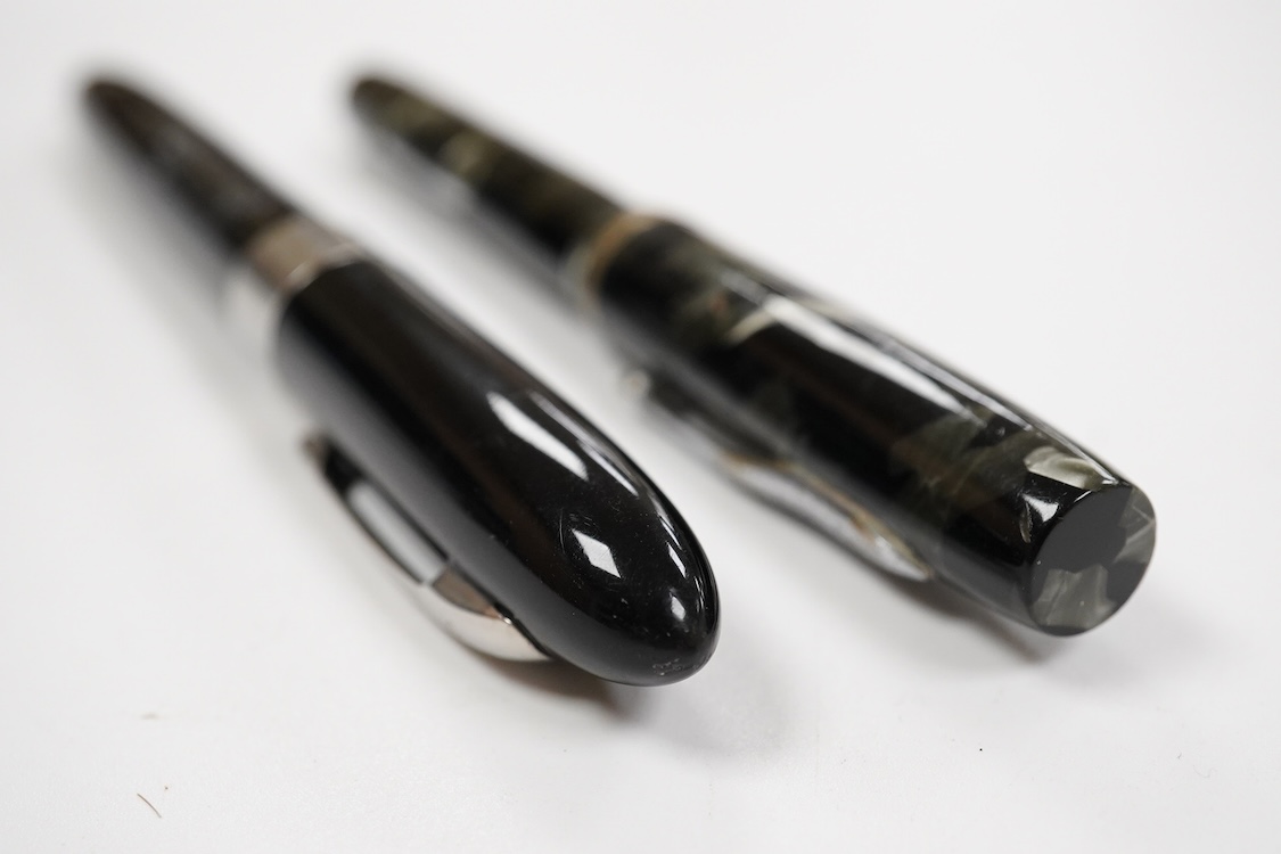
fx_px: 1601
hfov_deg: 43.6
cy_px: 427
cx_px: 640
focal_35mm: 45
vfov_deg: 29.9
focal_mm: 30
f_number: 10
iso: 2500
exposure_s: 1/200
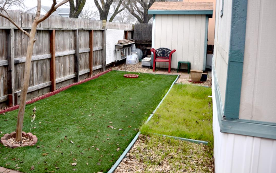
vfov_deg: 33.3
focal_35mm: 38
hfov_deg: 50.6
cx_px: 91
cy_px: 58
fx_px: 286
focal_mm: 18
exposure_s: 1/160
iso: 200
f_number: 3.5
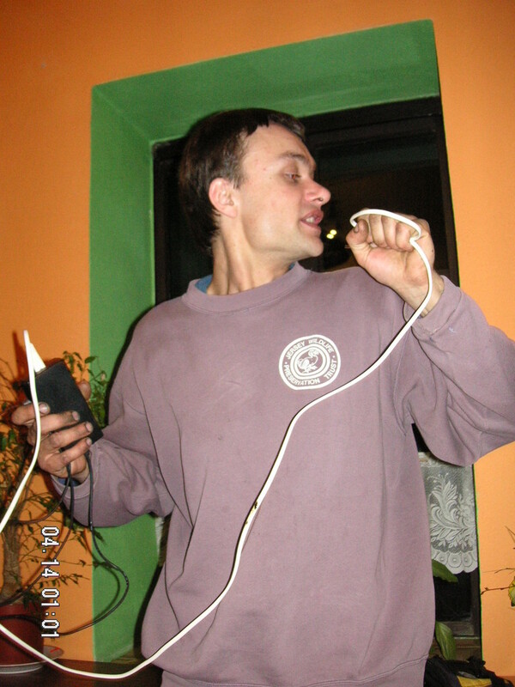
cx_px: 258
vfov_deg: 50.1
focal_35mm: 37
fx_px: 734
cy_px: 344
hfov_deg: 38.7
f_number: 2.8
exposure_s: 1/45
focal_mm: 6.1
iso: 160
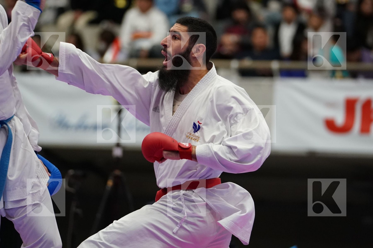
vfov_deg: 5.1
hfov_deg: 7.7
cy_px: 124
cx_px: 186
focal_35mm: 268
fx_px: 2777
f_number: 2.8
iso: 3200
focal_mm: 179
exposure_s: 1/1000
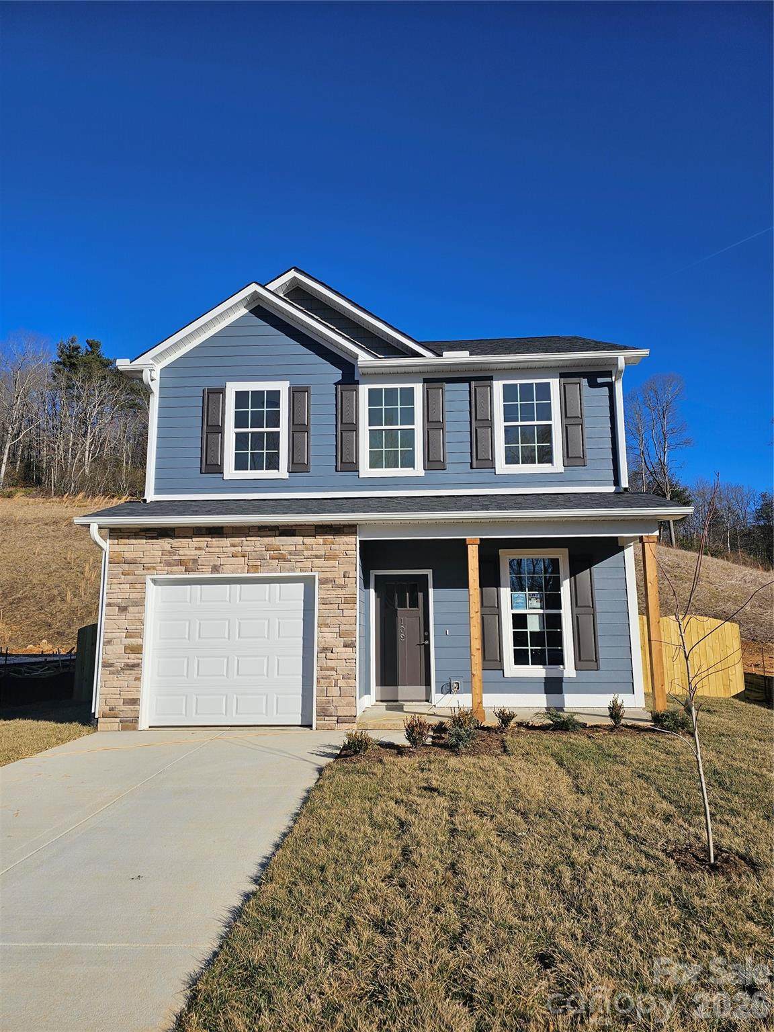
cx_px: 387
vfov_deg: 73.9
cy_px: 516
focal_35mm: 23
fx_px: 686
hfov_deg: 58.9
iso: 12
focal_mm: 6.3
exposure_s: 1/1593
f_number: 1.7
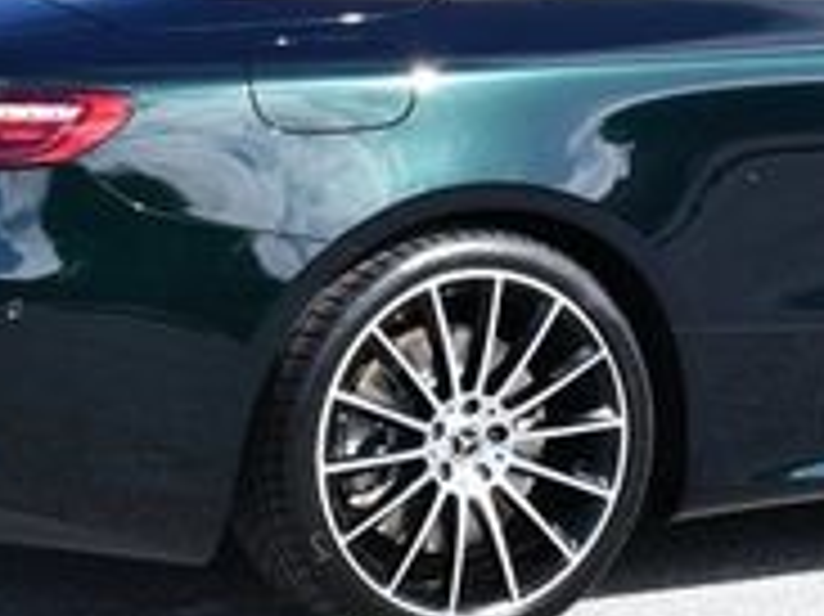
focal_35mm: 202
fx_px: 4805
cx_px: 743
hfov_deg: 9.8
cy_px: -108
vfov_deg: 7.3
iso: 180
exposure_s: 1/250
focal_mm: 30
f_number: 8
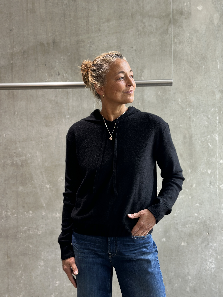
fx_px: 412
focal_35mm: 48
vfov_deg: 39.7
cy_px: 148
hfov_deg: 30.3
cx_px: 112
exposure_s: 1/121
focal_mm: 6.86
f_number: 1.78
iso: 100
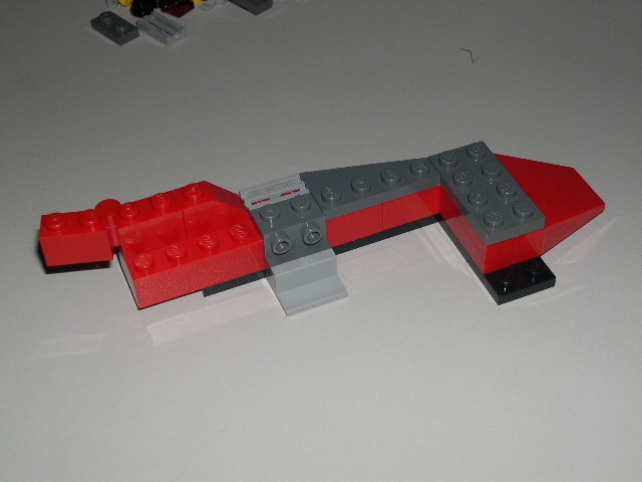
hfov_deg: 33.8
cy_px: 241
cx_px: 321
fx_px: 1057
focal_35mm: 57
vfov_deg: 25.7
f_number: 9.2
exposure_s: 1/60
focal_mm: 12.2
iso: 100
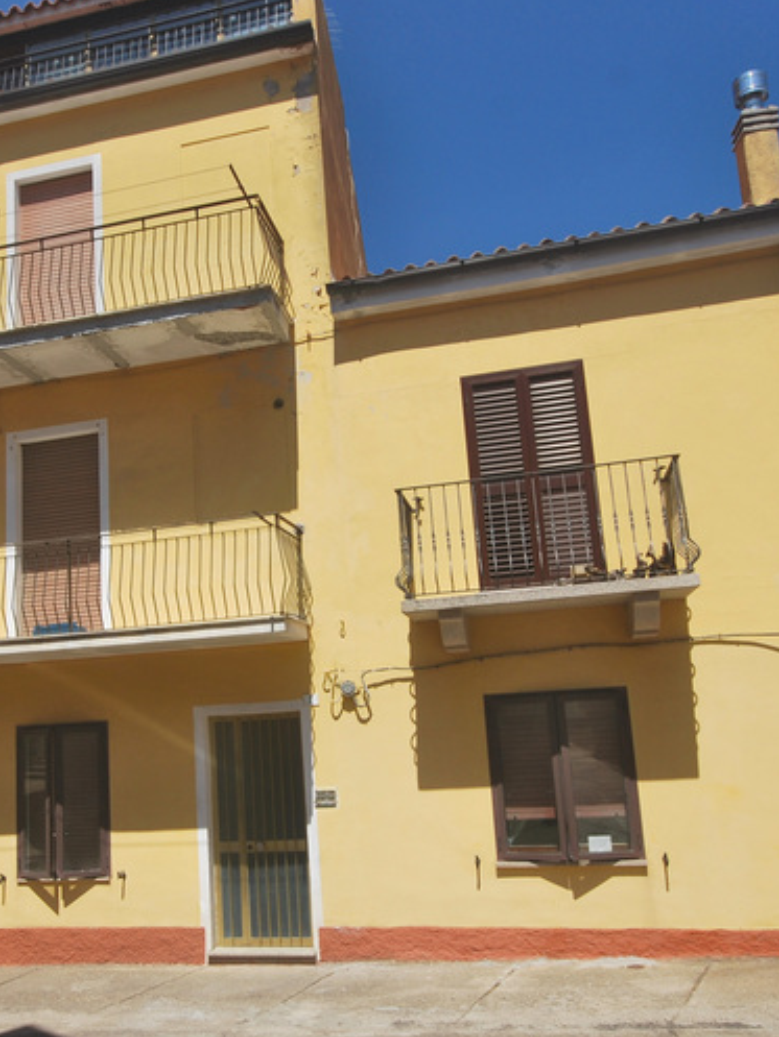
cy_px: 568
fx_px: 928
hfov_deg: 45.1
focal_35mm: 31
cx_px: 280
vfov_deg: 58.3
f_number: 9
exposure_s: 1/320
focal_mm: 11
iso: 100
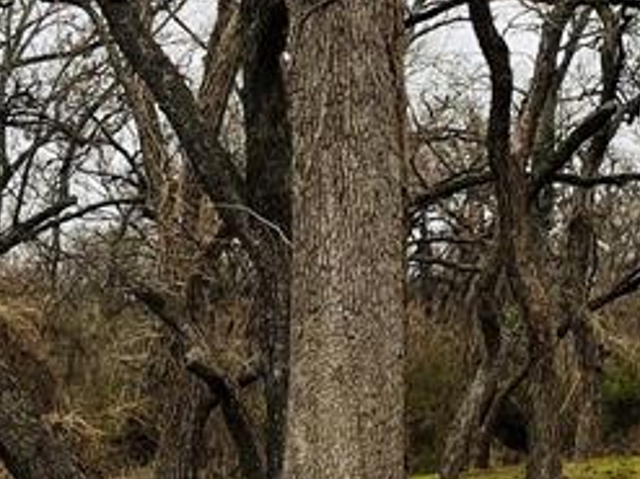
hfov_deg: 18.1
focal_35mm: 108
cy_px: 135
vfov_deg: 13.7
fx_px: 1996
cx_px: 477
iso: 50
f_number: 1.5
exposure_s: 1/1029
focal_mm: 5.7
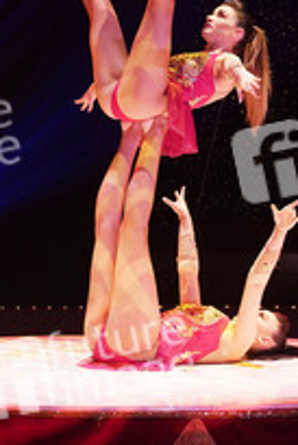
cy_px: 43
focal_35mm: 146
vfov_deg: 13.9
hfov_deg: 9.4
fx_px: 1810
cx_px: 146
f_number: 5
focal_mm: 75
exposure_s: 1/400
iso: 1600
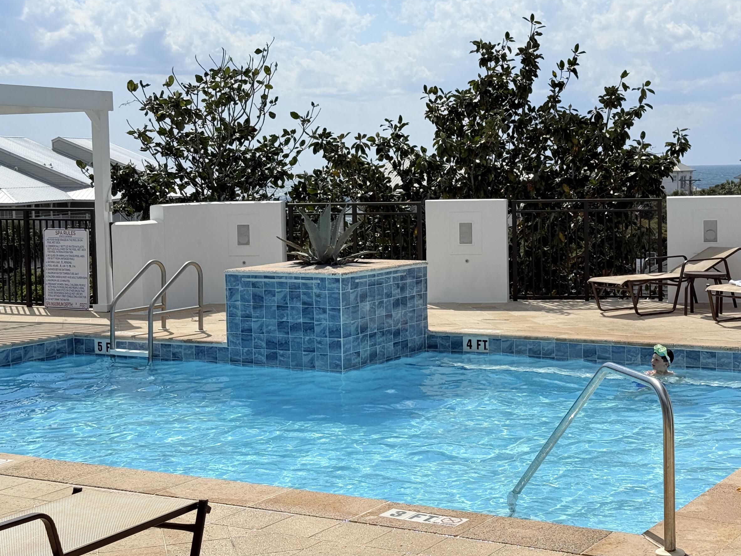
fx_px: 1306
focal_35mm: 61
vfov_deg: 24.0
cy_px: 238
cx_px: 435
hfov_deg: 31.6
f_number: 1.78
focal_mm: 6.76
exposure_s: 1/11364
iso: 64
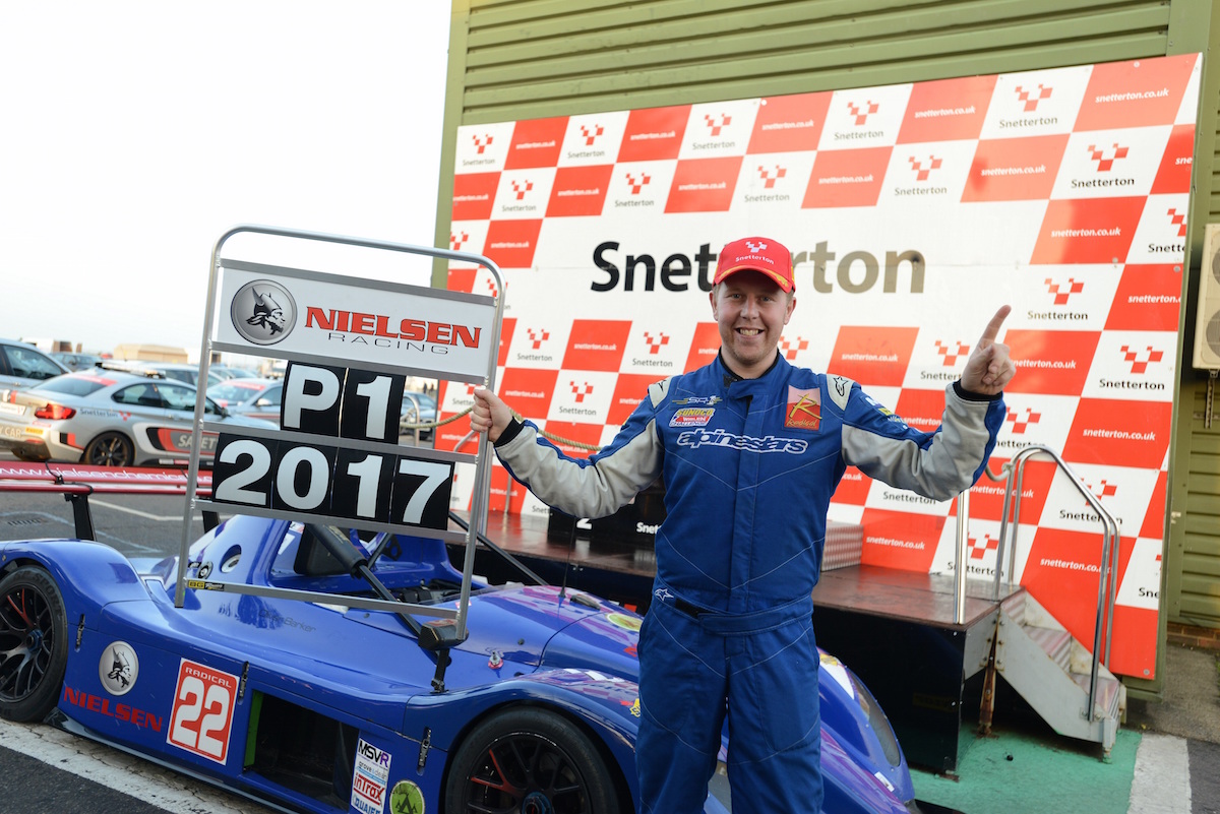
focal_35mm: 30
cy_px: 407
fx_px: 1017
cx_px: 610
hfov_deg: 61.9
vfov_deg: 43.6
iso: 640
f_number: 5.6
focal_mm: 30
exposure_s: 1/250
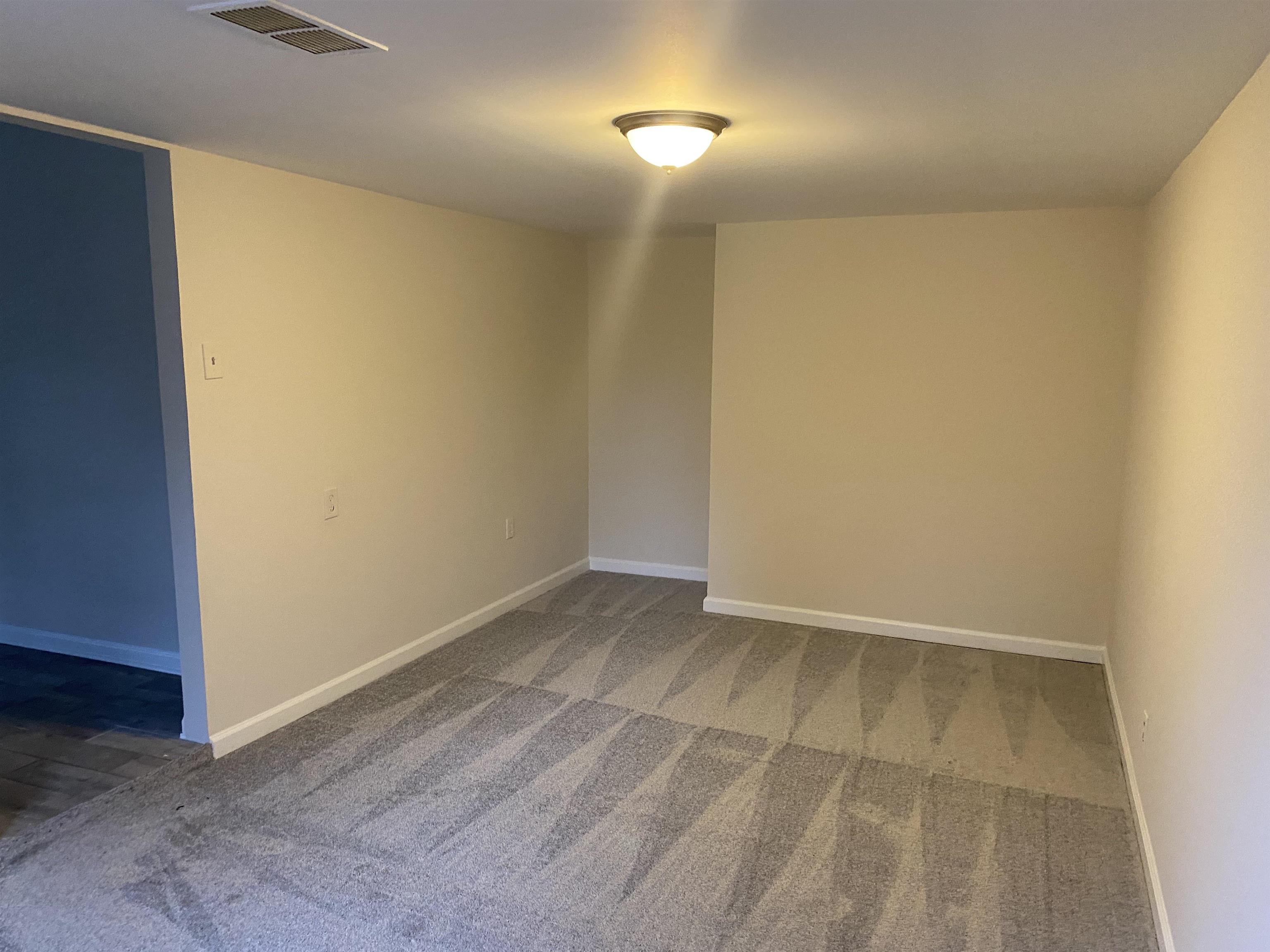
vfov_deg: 53.1
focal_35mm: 26
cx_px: 635
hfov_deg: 67.3
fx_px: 954
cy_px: 476
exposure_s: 1/60
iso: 320
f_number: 1.8
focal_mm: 4.25
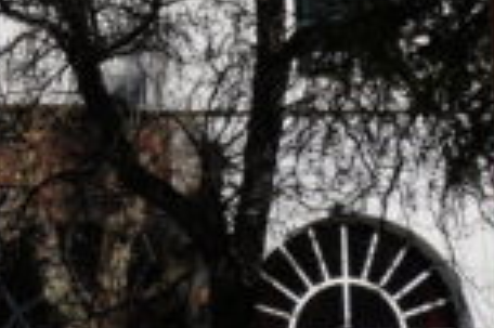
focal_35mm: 273
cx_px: -302
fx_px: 3747
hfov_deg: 7.4
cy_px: -190
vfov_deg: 5.0
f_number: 11
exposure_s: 1/320
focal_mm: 27
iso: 100
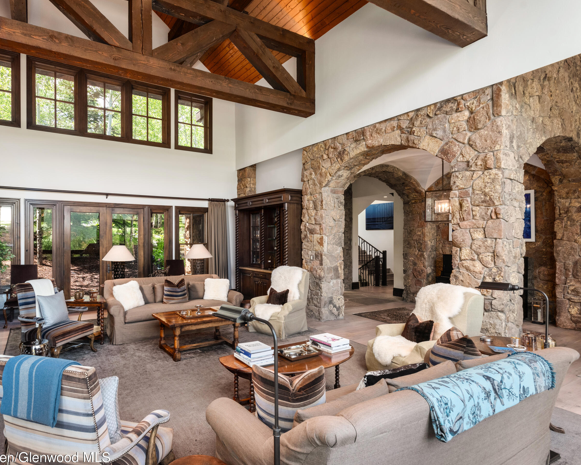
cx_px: 223
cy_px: 237
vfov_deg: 68.1
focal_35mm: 20
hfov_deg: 79.1
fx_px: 344
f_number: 7.1
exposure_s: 1/25
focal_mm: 17
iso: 800
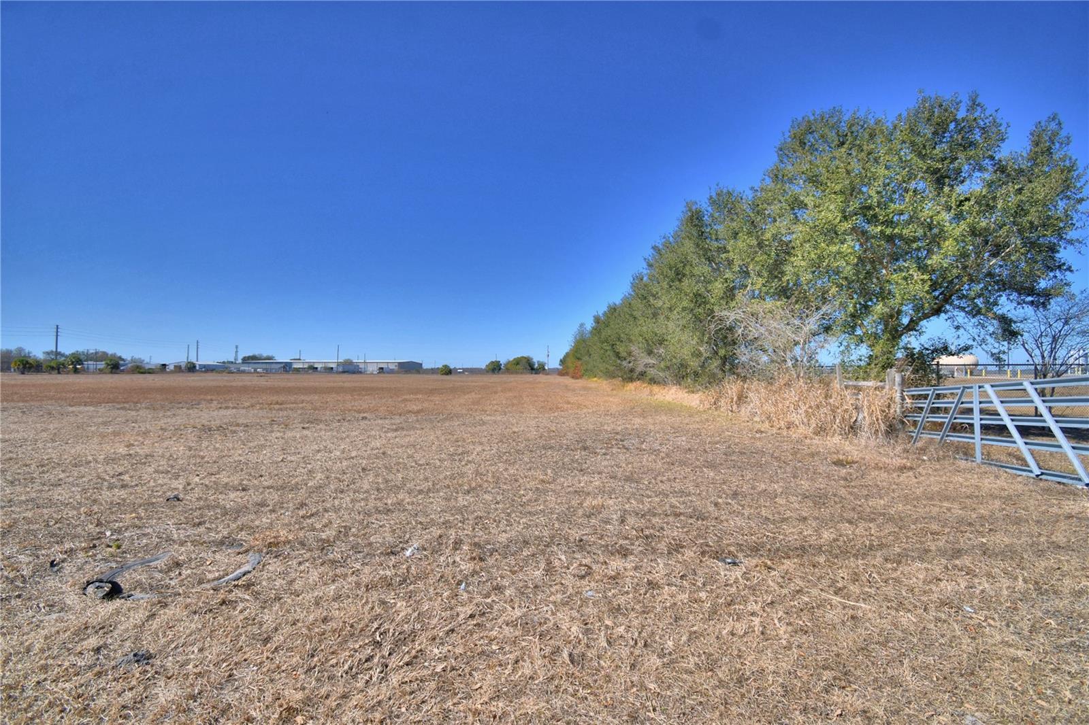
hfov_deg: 100.4
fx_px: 454
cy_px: 362
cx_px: 544
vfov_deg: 77.3
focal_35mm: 15
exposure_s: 1/1600
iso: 100
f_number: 4.5
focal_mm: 10
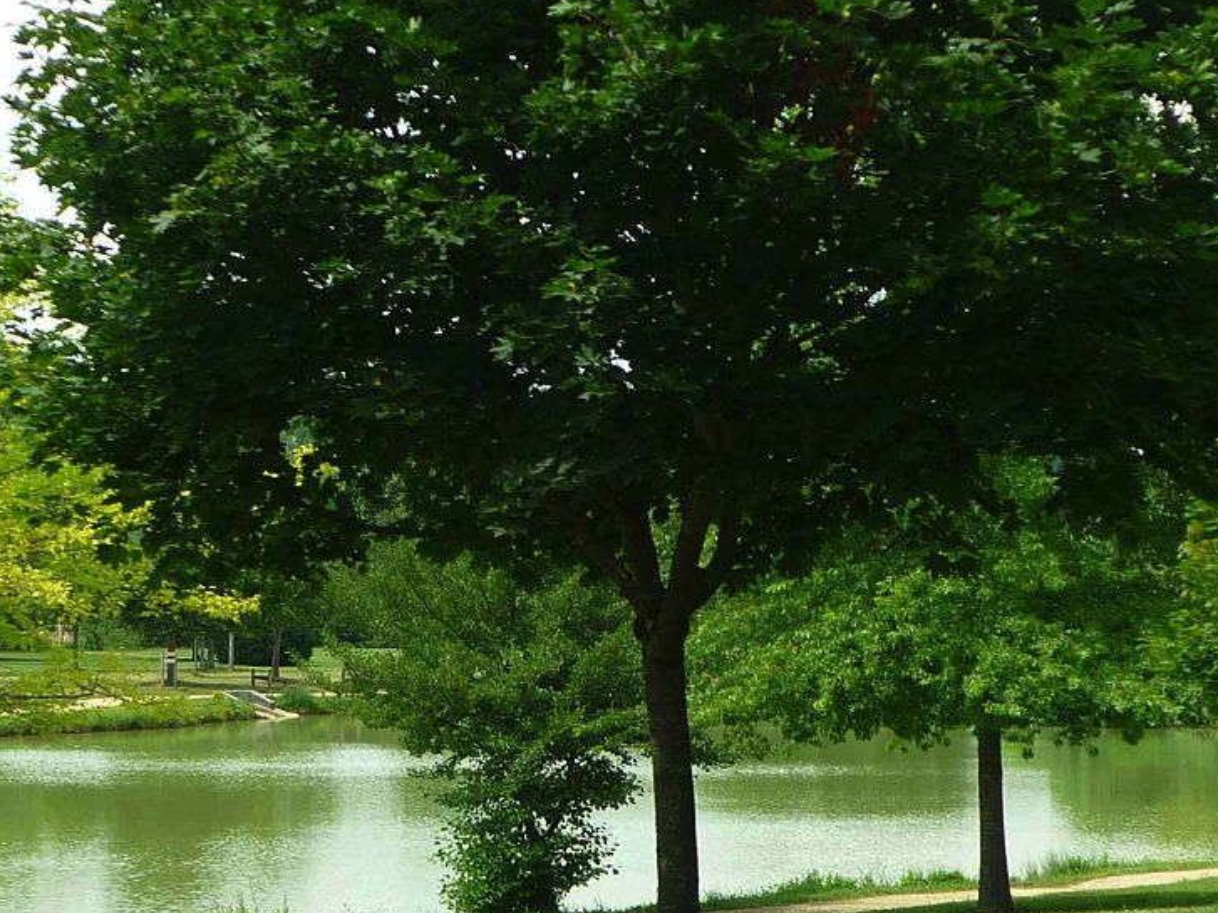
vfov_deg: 15.9
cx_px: 586
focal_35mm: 93
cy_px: 489
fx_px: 3272
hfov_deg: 21.1
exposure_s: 1/400
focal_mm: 8.6
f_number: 3.3
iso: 80
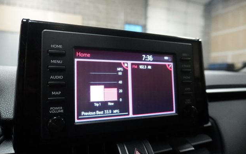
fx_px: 168
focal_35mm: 25
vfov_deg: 49.3
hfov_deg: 72.6
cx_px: 124
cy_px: 77
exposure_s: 1/160
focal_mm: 16
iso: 6400
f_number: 3.5
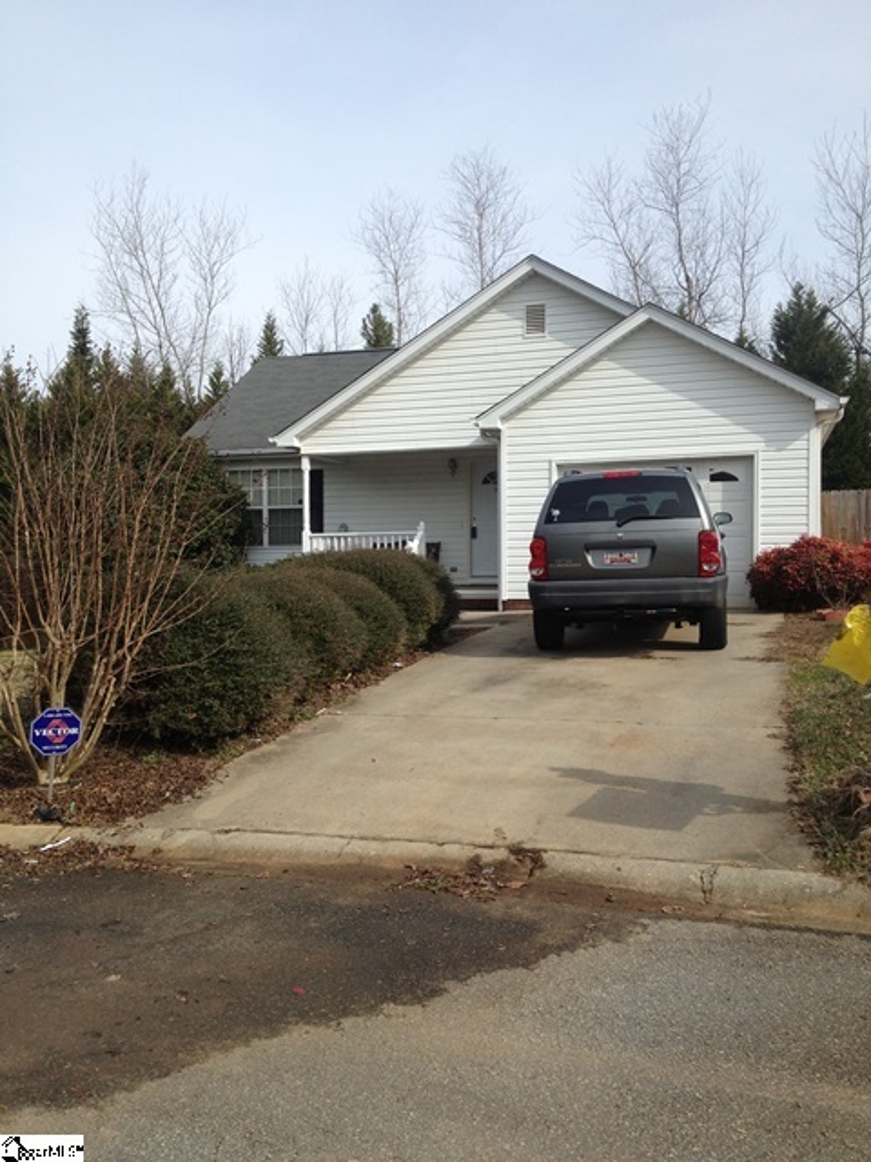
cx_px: 436
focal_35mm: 35
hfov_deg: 40.7
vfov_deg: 52.6
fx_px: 1174
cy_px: 581
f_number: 2.4
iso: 50
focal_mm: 4.28
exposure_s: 1/1346
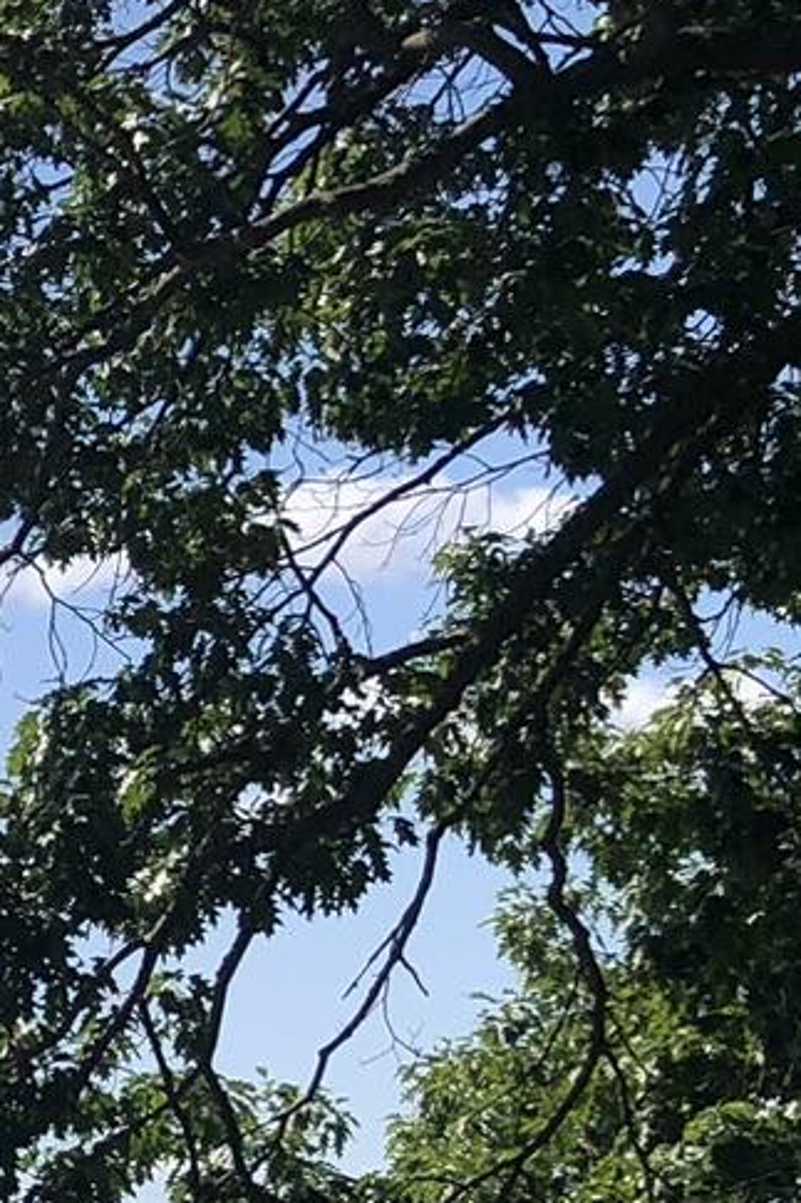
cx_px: -1471
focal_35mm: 123
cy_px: 1553
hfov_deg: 9.2
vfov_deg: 15.8
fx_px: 4108
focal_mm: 3.99
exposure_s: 1/3472
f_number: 1.8
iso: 25
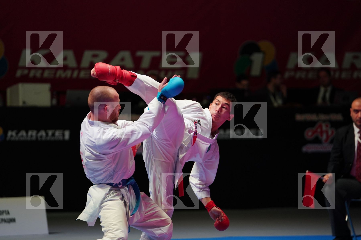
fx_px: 1785
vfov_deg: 7.7
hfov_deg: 11.5
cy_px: 120
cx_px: 180
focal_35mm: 178
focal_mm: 178
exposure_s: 1/1000
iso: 1600
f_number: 2.8
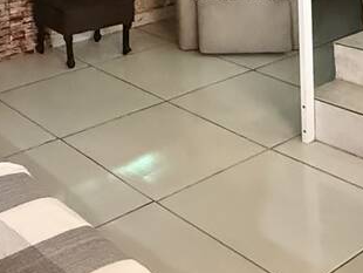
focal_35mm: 65
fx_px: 682
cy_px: -139
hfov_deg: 29.3
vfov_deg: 19.6
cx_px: 85
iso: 1250
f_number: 2.2
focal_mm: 2.22
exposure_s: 1/40
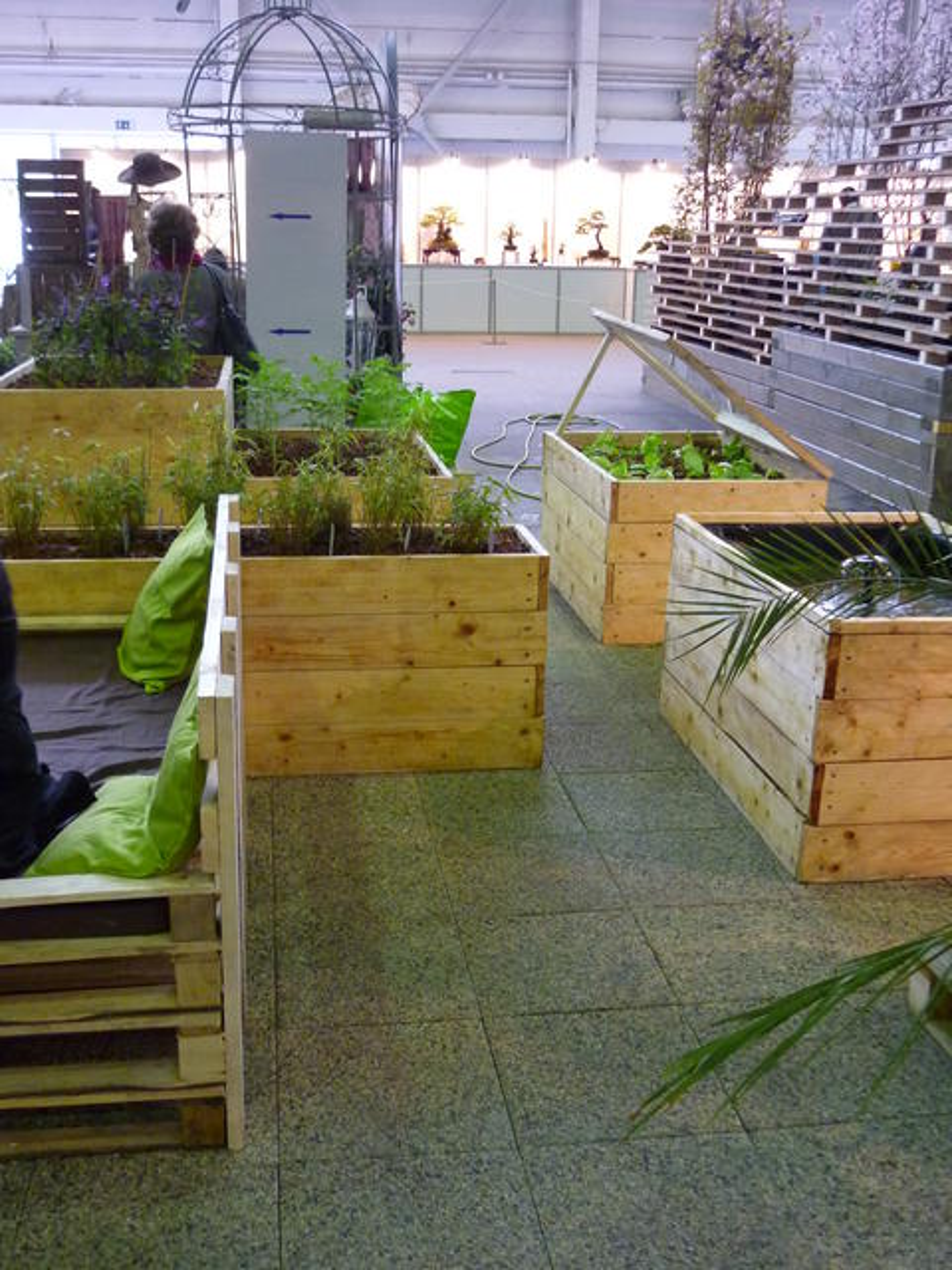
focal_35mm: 36
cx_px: 476
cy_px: 635
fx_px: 1320
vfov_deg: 51.4
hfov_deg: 39.7
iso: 400
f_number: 2.9
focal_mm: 5.9
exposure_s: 1/13
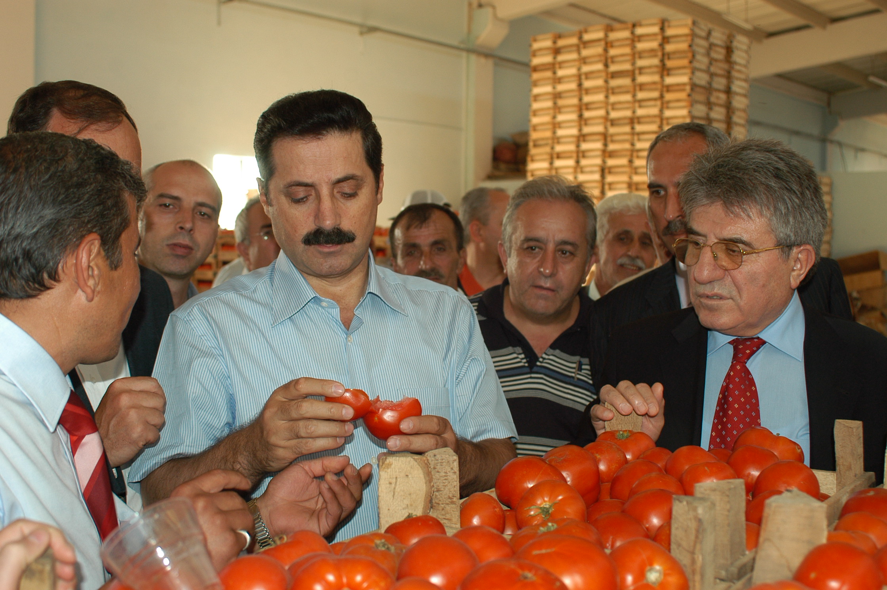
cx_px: 444
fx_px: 1034
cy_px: 295
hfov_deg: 46.4
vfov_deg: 31.8
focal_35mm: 42
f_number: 4
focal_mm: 28
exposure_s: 1/90
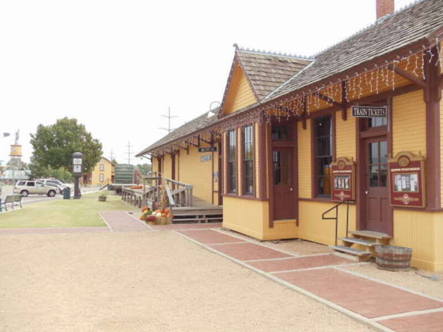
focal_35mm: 44
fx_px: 563
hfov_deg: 42.9
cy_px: 166
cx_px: 222
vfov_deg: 32.9
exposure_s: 1/100
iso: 200
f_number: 7.1
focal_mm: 6
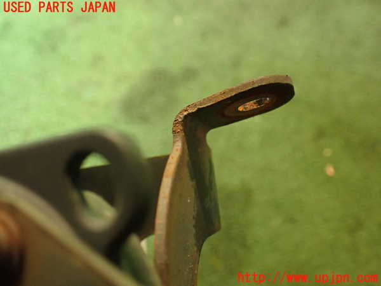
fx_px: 352
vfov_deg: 44.2
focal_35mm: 32
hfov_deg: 56.8
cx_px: 190
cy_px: 143
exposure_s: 1/30
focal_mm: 5.79
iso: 500
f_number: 2.4
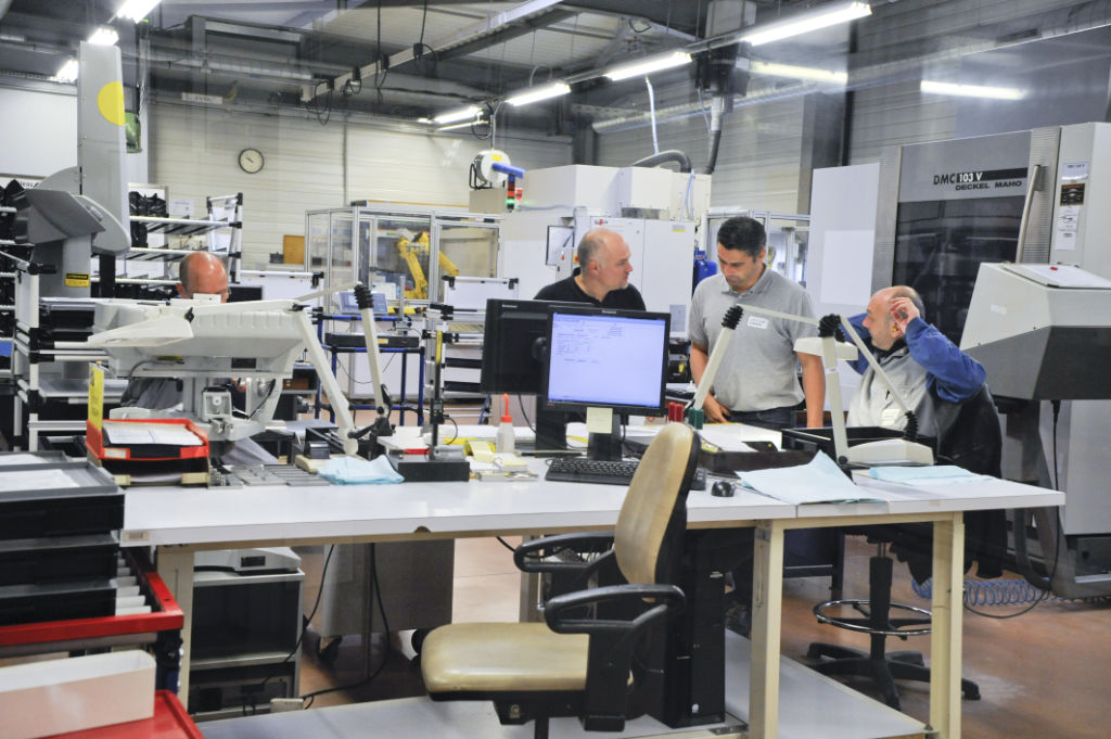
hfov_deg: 44.5
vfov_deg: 30.5
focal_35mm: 44
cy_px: 370
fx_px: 1357
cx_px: 556
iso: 2000
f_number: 7.1
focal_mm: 44
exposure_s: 1/125
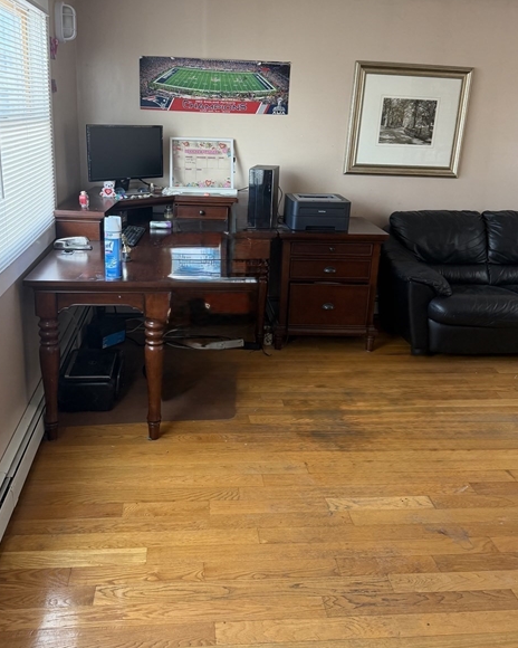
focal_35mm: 31
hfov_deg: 47.0
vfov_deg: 56.9
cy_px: 271
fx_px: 594
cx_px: 229
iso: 200
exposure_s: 1/75
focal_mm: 6.76
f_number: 1.78
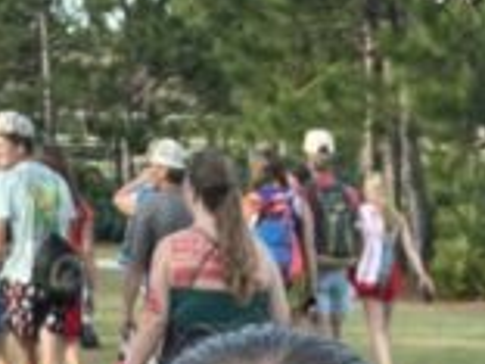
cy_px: 1008
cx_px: 541
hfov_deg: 12.8
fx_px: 2116
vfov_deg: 8.5
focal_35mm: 151
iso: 40
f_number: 2.2
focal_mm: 2.71
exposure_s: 1/121
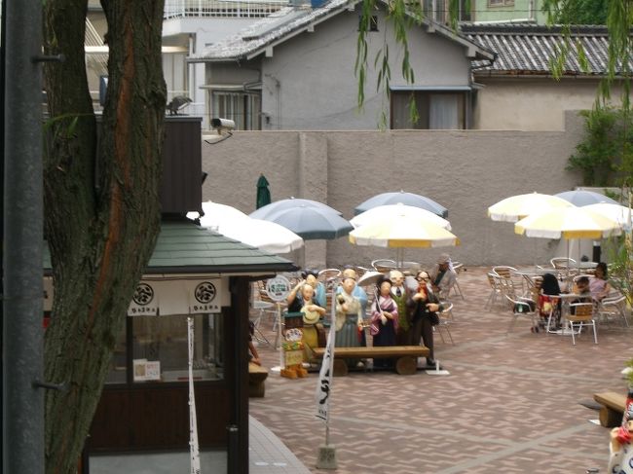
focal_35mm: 114
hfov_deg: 17.3
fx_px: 2084
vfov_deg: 13.0
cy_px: 237
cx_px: 316
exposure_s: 1/160
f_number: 7.4
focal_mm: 23.7
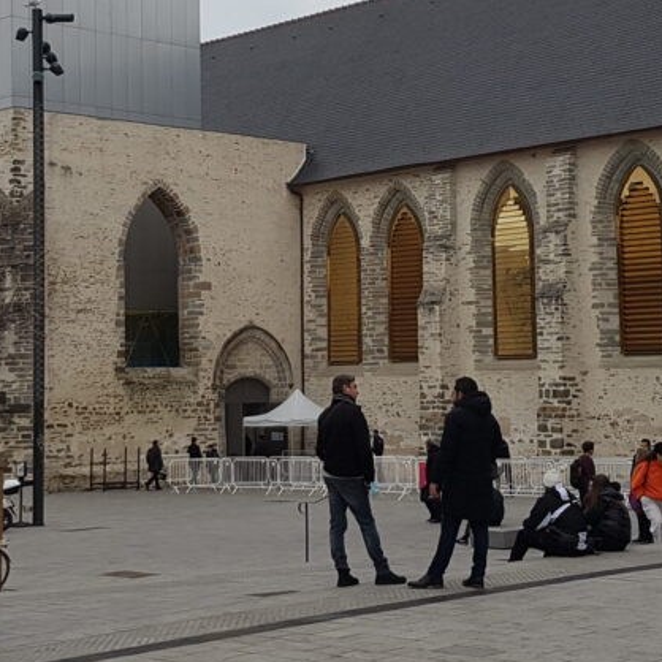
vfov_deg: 30.8
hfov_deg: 31.1
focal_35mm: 55
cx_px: 345
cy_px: 201
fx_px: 1190
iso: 50
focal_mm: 4.2
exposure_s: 1/104
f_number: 1.7
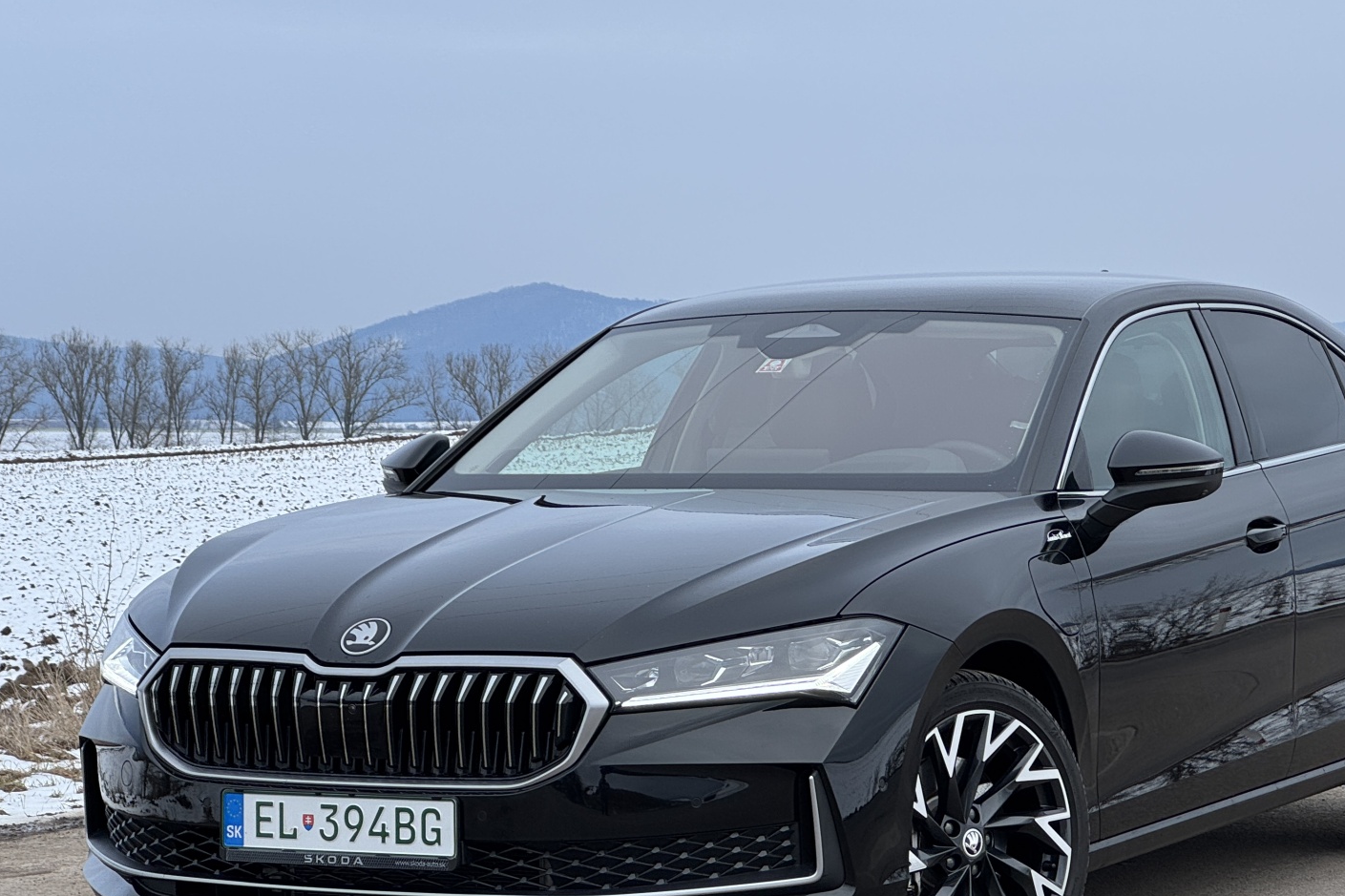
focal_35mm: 108
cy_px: 557
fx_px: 4034
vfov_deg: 12.7
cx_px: 809
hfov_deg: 18.9
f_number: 2.8
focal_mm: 9
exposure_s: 1/300
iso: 25
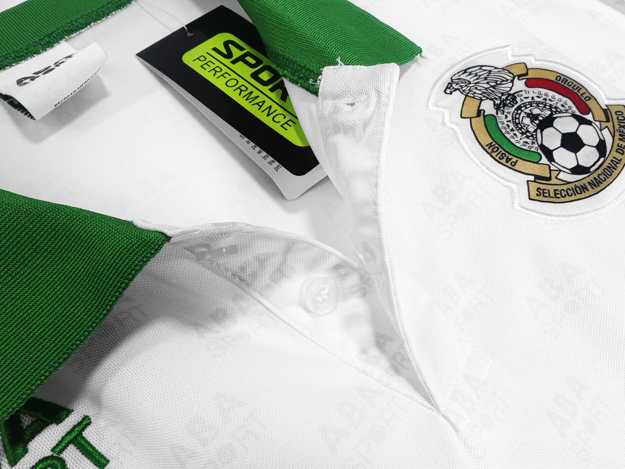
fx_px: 415
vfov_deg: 58.9
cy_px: 234
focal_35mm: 23
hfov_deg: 73.9
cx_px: 312
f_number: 2.2
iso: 354
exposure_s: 1/120
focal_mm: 2.59
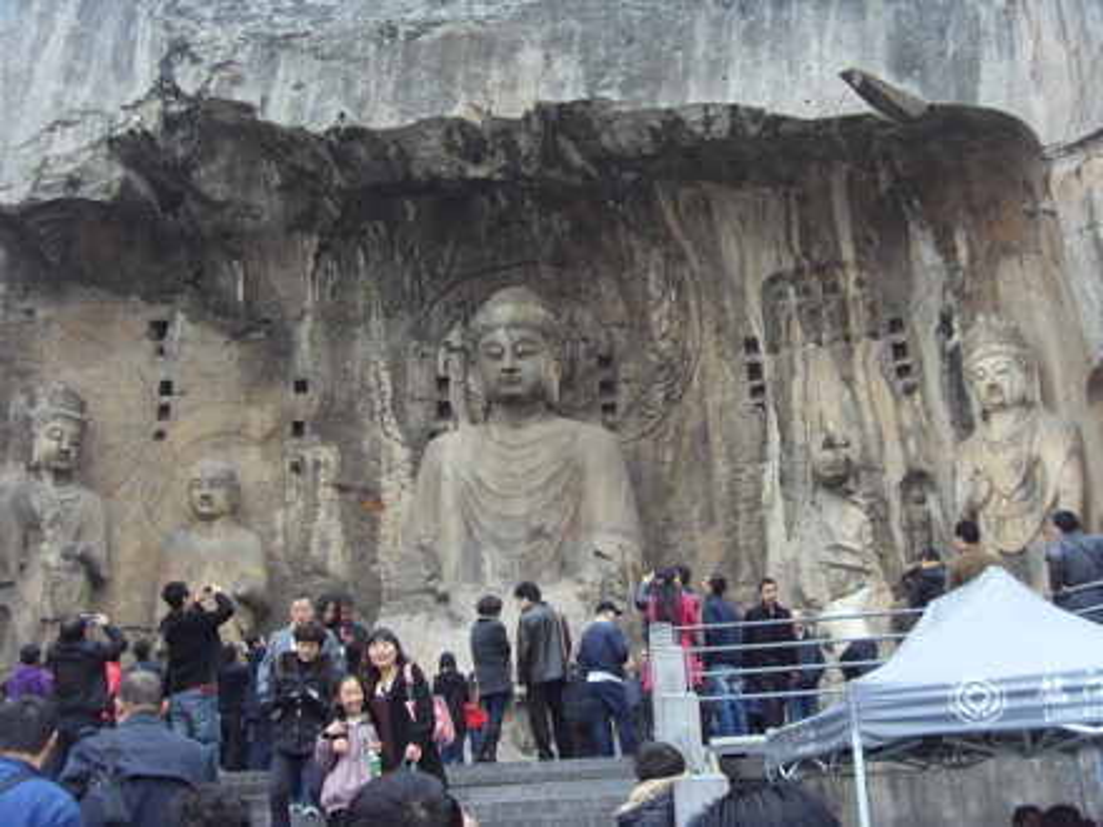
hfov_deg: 47.9
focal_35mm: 39
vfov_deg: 36.8
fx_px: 1243
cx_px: 552
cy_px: 414
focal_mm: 6.6
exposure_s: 1/60
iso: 100
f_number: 3.5
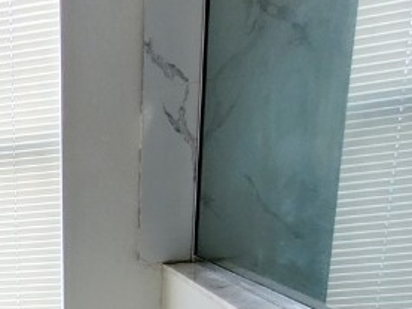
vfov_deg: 27.7
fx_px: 572
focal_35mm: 48
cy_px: 340
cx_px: -119
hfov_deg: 31.1
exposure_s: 1/60.2
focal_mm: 1.74
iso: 50
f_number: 2.2
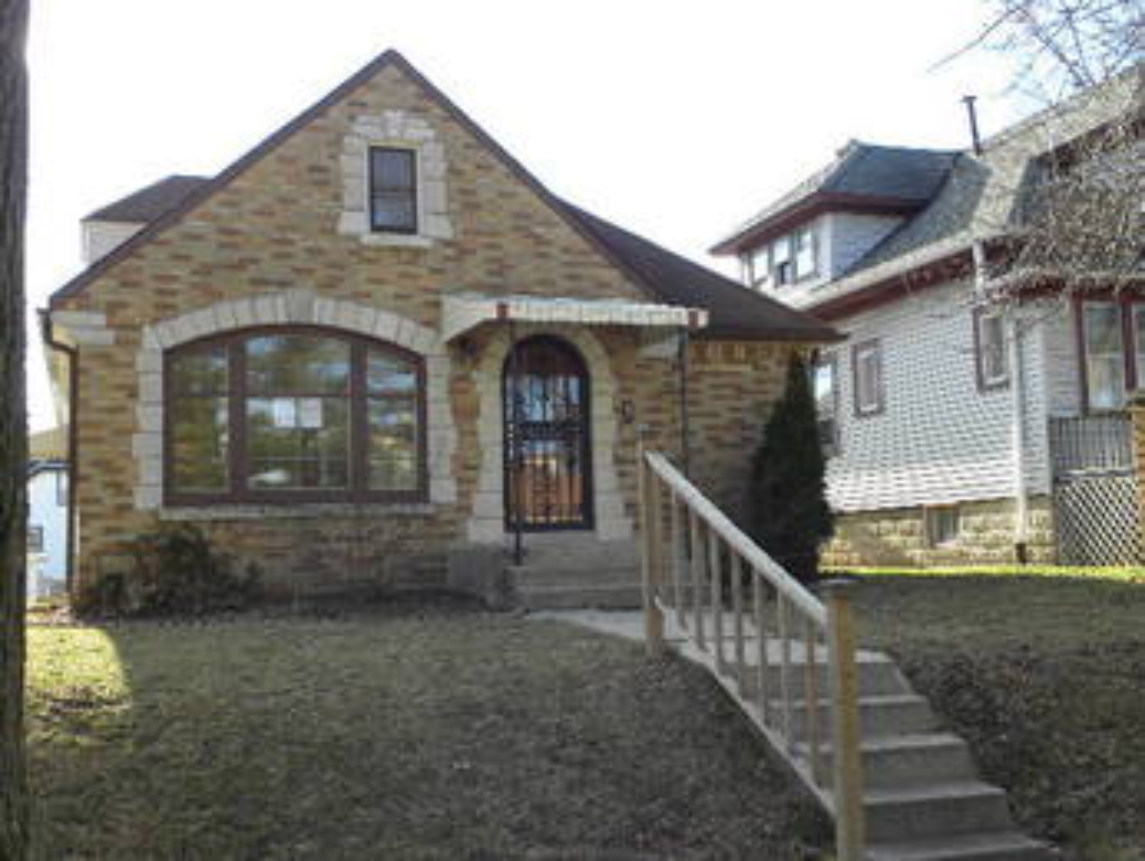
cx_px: 572
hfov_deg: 45.7
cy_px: 430
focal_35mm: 41
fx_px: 1357
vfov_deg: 35.2
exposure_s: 1/120
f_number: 4
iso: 64
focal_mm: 7.3
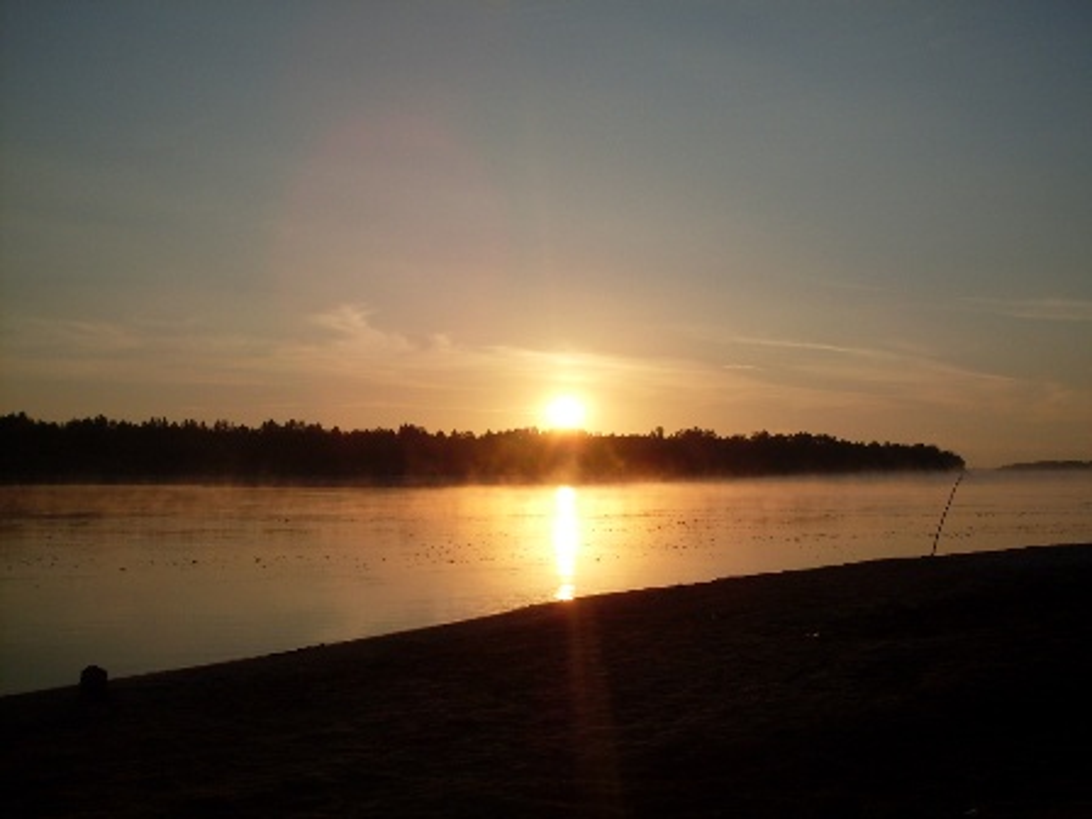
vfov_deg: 37.7
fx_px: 1199
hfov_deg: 49.0
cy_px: 410
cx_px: 546
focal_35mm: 38
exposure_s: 1/350
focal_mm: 6.3
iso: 80
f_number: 8.4
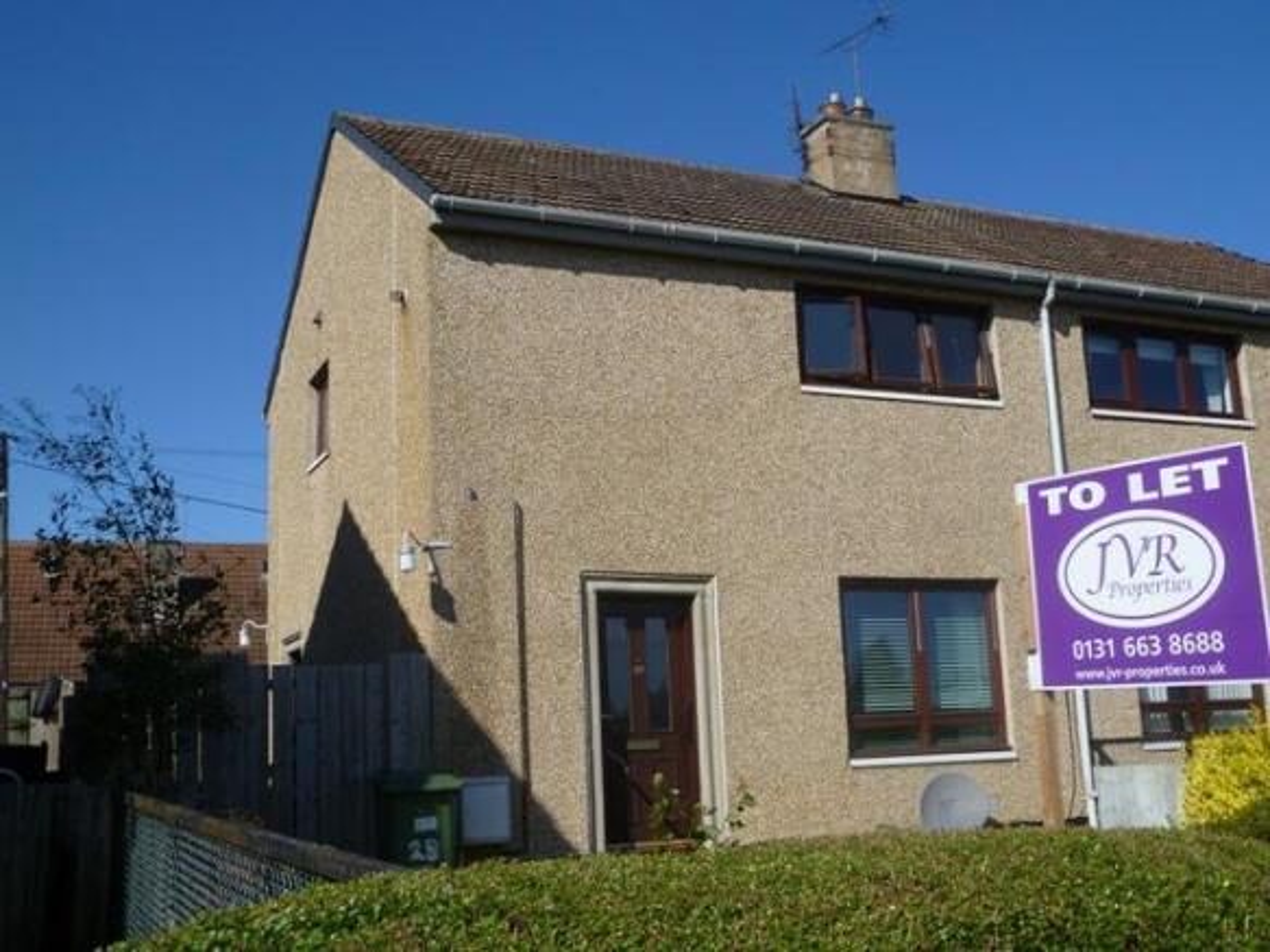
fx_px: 1431
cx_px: 635
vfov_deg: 36.8
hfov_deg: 47.9
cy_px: 476
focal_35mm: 39
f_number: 3.7
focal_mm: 6.9
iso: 80
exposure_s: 1/1000
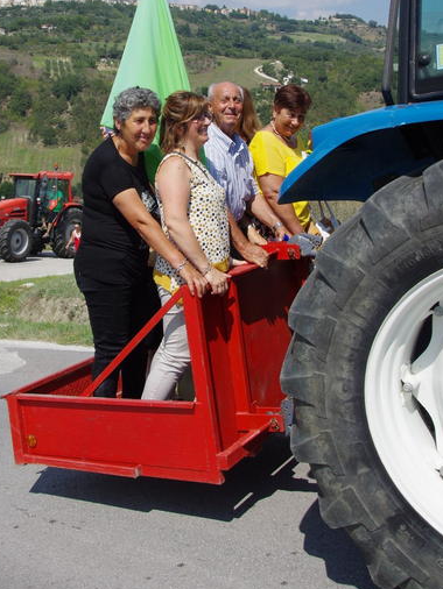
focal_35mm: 47
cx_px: 162
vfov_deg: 39.7
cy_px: 175
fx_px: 801
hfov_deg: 30.8
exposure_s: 1/320
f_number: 11
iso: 320
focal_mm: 22
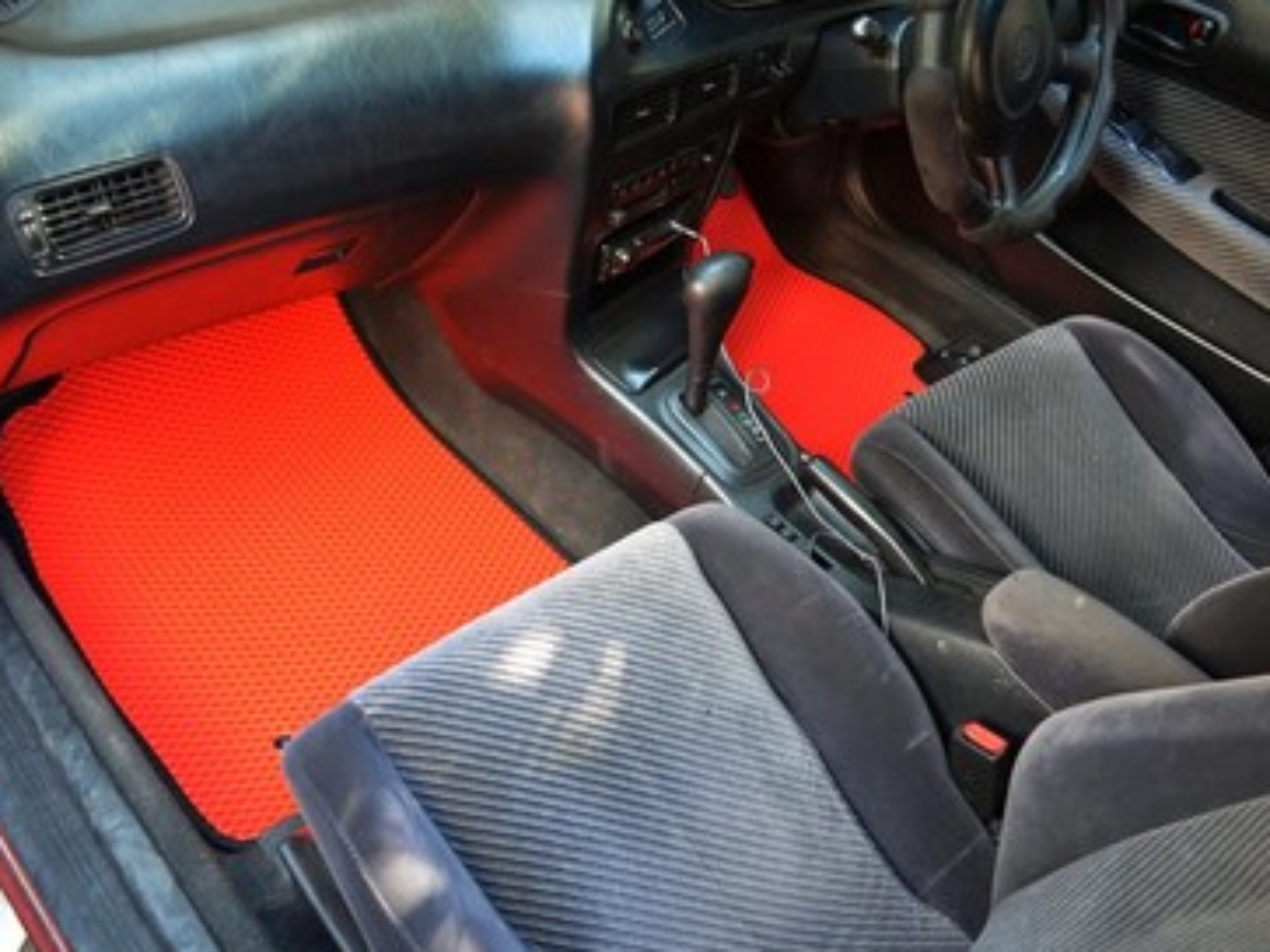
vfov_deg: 46.8
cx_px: 661
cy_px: 480
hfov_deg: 60.0
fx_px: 1100
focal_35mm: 30
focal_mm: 18
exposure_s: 1/50
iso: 800
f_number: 3.5
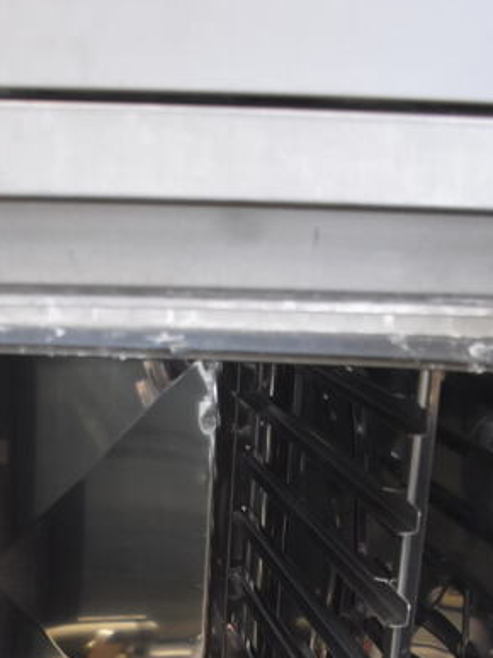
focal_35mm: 75
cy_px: 757
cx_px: 66
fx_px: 1425
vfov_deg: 24.0
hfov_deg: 19.3
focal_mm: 22
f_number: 3.8
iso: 2000
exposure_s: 1/30
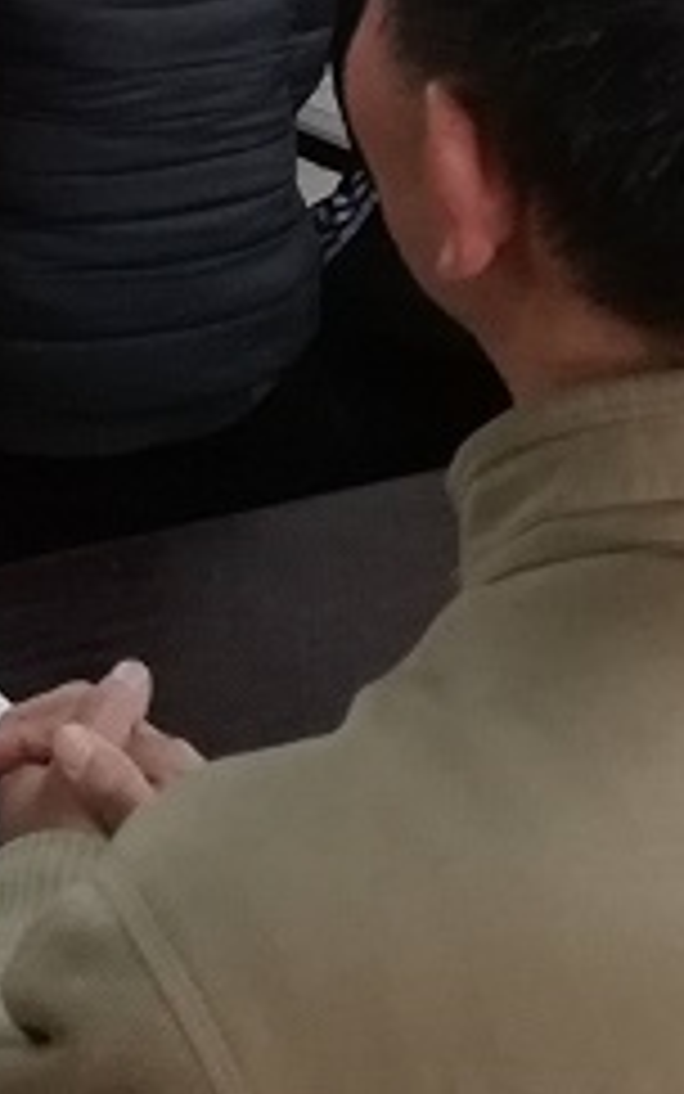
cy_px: -239
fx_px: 2683
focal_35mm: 90
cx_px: -418
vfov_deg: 21.3
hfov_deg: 13.5
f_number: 2.2
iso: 500
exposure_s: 1/25
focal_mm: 3.83
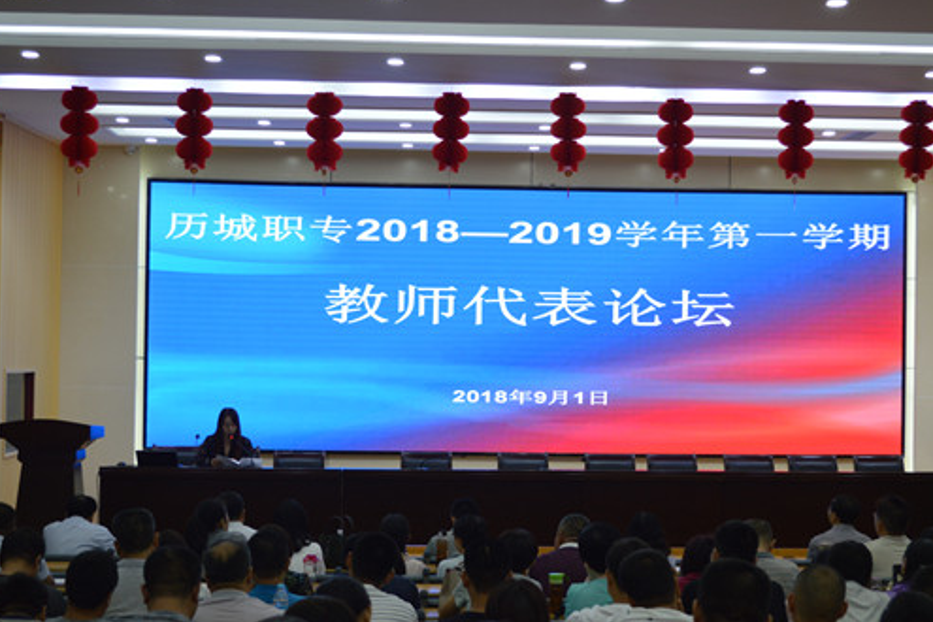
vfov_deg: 21.4
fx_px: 1648
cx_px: 522
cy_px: 320
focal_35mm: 64
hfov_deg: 31.6
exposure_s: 1/50
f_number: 5
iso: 400
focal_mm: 35
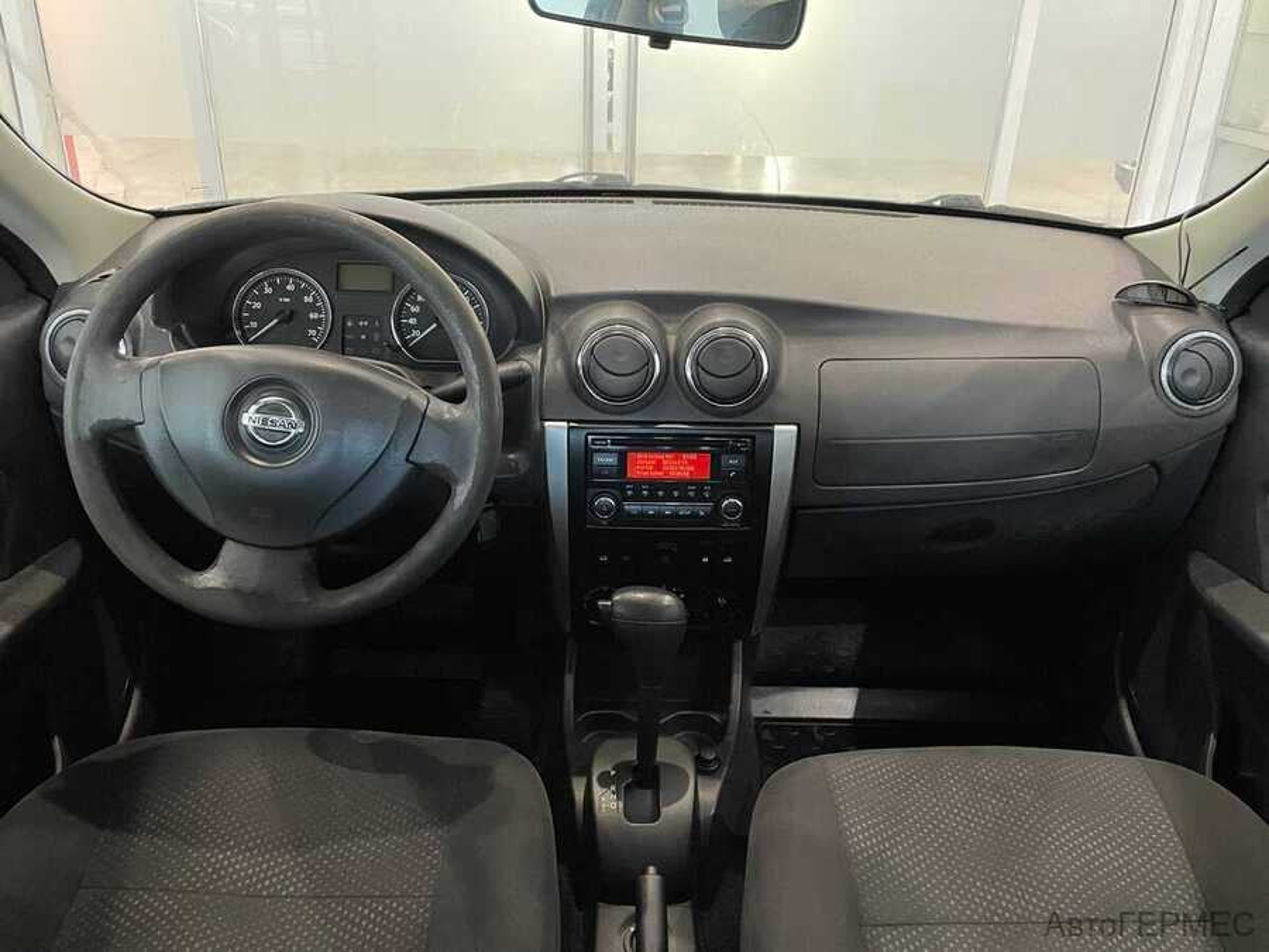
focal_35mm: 26
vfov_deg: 53.1
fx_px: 953
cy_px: 476
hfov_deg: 67.3
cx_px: 634
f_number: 1.6
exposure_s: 1/33
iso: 500
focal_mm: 4.2
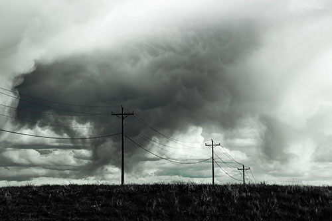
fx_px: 830
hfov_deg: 22.6
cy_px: 110
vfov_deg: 15.2
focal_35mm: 90
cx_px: 166
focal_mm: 60
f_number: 8
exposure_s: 1/250
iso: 64
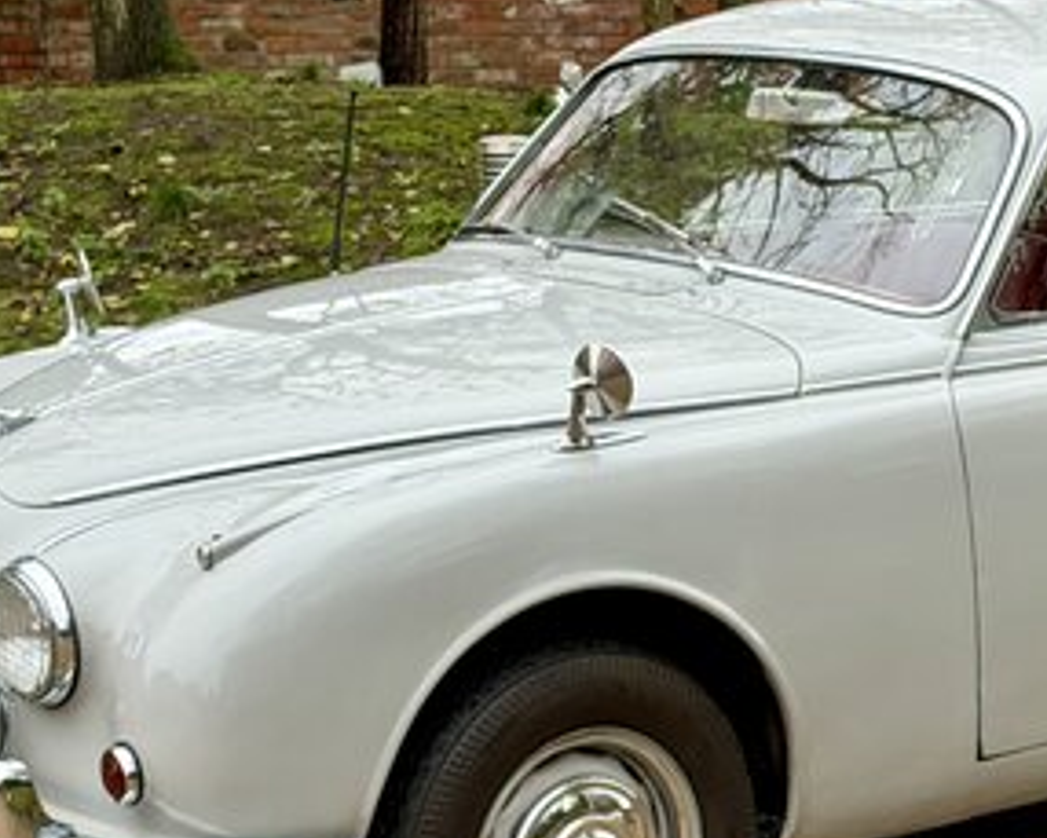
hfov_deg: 14.6
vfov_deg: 11.7
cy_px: 820
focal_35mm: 131
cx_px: 912
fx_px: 4061
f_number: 1.78
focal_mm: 6.76
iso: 64
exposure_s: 1/122
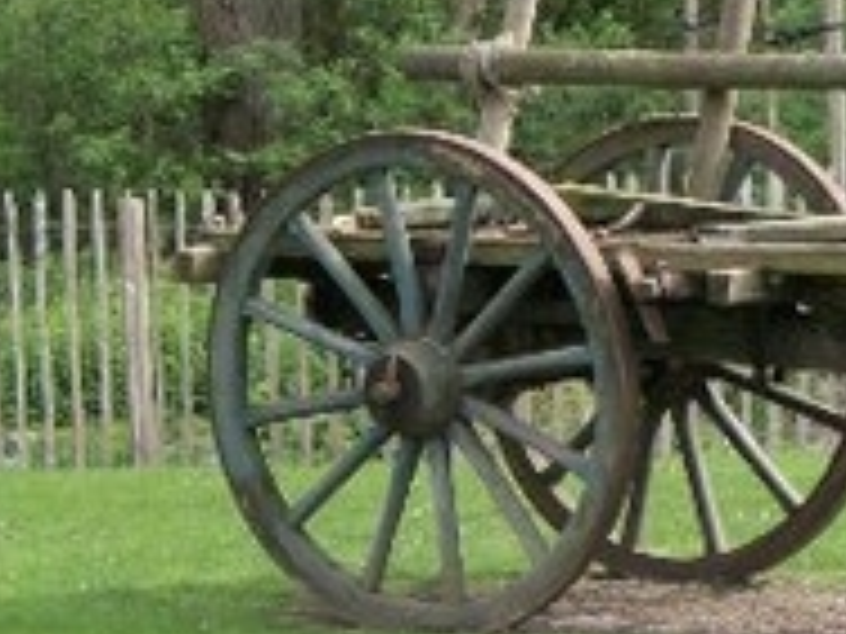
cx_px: 1008
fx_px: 4839
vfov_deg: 7.5
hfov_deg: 9.8
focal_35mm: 198
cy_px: 135
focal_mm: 11
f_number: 4.1
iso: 80
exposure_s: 1/200
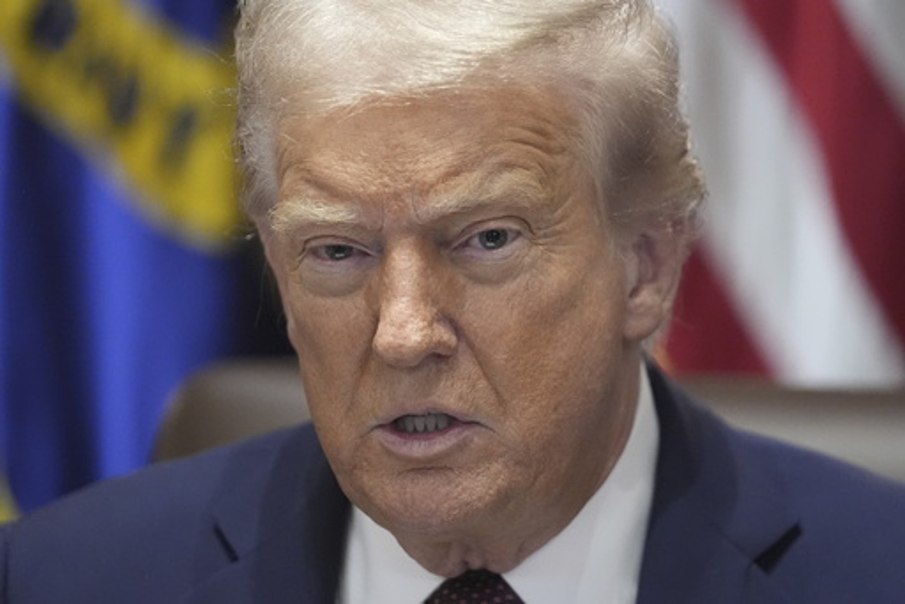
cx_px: 452
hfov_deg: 6.9
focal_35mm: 300
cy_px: 302
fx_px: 7546
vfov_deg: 4.6
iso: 6400
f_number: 2.8
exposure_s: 1/400
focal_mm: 200
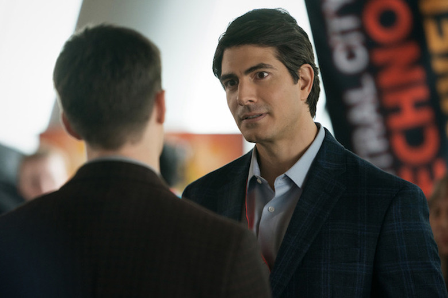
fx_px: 2487
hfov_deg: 10.3
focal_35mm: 200
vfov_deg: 6.9
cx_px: 224
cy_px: 149
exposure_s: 1/320
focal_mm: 200
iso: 2000
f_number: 3.2
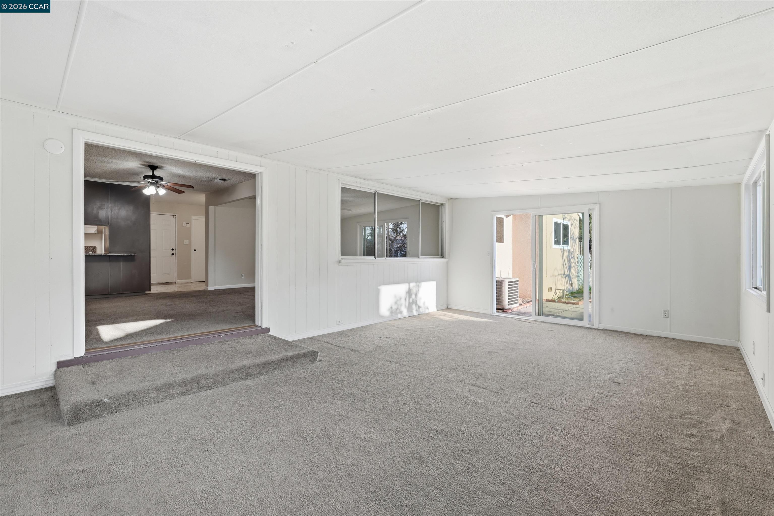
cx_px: 387
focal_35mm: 16
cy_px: 258
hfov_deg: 96.7
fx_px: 344
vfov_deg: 73.7
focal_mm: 16
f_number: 8
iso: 100
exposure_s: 1/90
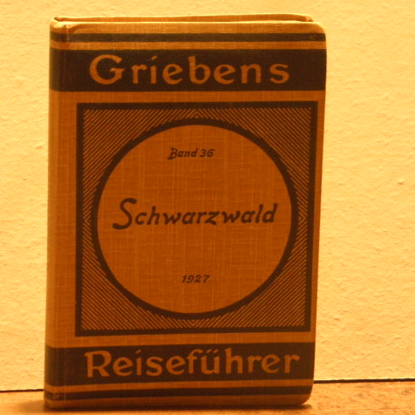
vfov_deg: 9.9
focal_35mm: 177
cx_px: 170
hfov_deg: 9.9
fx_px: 2401
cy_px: 208
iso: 400
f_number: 5
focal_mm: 26.8
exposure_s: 1/10
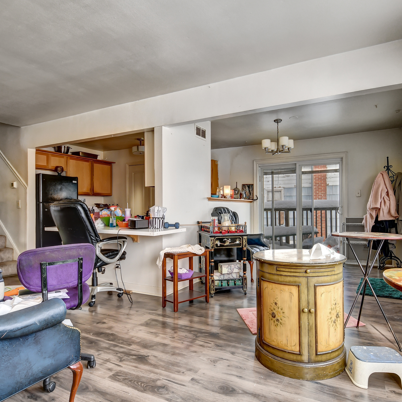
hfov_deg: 74.7
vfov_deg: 74.8
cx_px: 219
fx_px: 263
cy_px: 198
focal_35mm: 20
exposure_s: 1/250
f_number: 3.5
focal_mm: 10
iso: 200
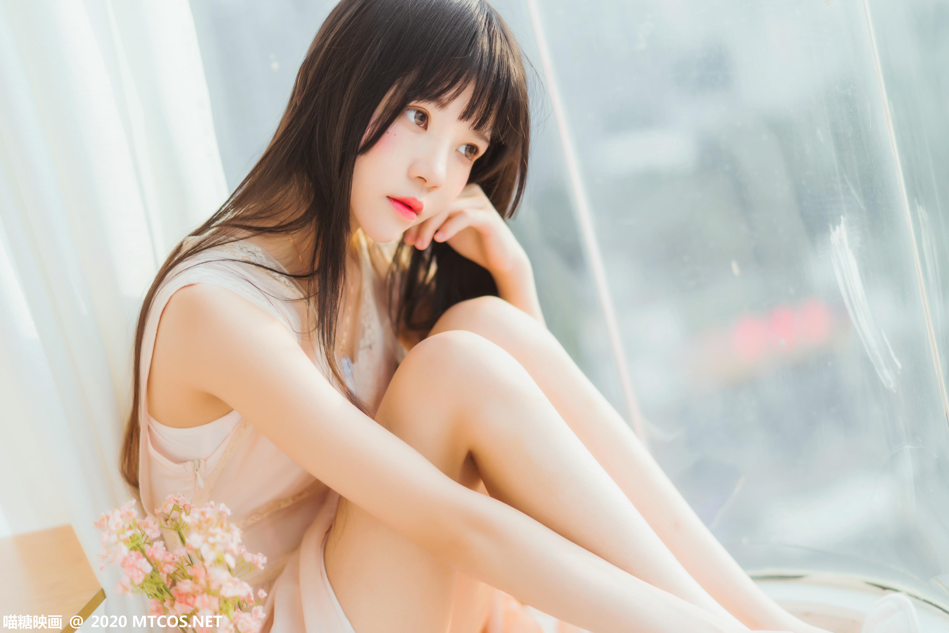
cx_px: 474
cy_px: 316
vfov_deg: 27.0
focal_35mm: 50
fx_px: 1318
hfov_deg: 39.6
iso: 100
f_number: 1.4
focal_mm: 50
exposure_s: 1/400
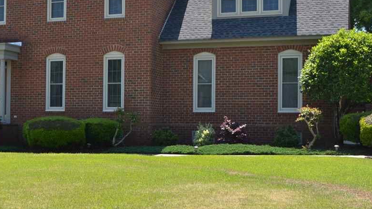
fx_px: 612
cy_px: 97
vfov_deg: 19.4
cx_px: 133
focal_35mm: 62
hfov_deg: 33.6
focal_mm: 24
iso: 100
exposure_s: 1/160
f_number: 7.1
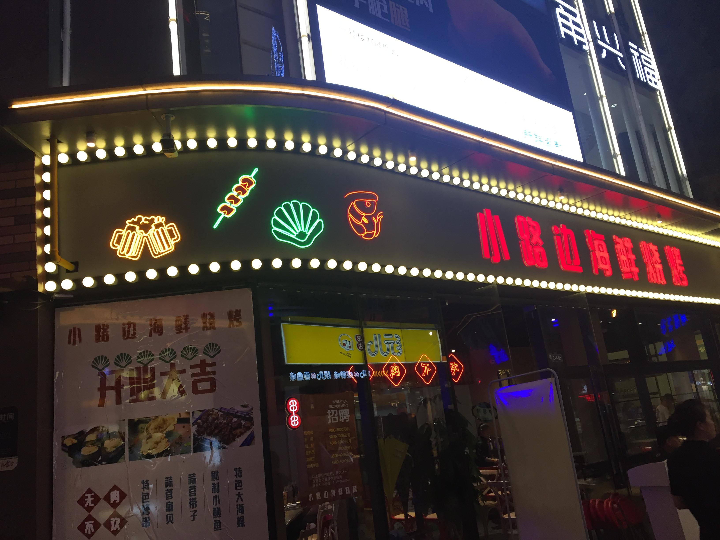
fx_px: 603
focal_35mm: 29
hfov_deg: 61.7
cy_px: 270
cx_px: 360
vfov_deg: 48.2
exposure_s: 1/33
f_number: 2.2
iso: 40
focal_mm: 4.15
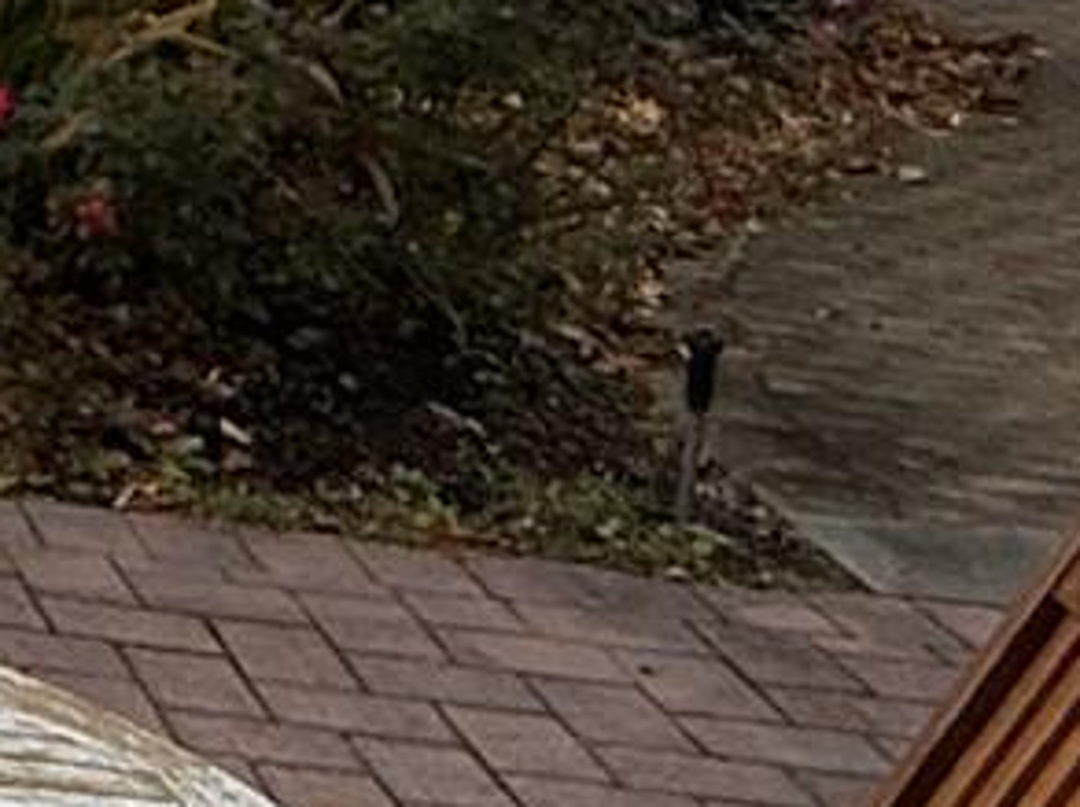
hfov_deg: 13.6
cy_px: -236
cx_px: -1607
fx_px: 3054
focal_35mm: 98
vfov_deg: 14.4
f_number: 2.2
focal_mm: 2.22
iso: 50
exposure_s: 1/185
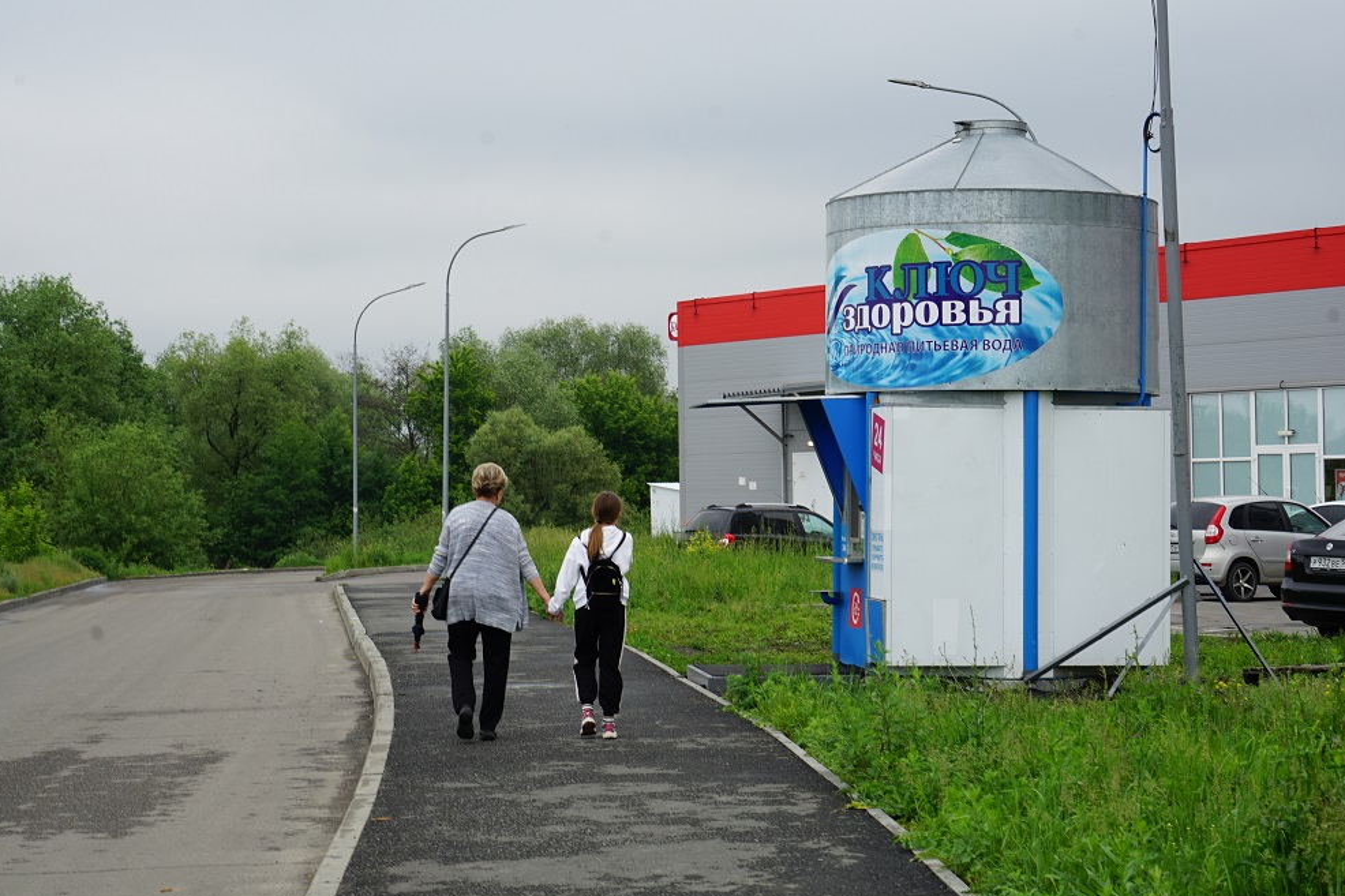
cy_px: 453
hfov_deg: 28.5
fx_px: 2652
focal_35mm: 71
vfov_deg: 19.2
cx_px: 672
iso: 100
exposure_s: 1/125
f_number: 9
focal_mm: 70
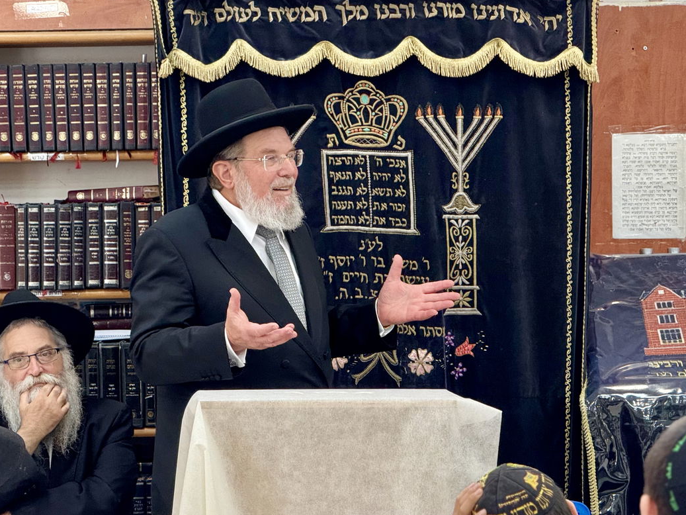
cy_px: 269
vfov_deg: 9.2
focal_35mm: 162
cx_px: 282
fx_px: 3211
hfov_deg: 12.2
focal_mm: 15.66
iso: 500
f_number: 2.8
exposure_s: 1/95
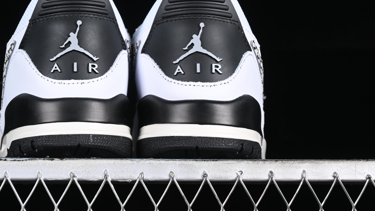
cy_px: 45
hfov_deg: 18.1
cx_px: 128
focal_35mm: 118
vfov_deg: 10.2
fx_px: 1173
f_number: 6.3
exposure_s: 1/60
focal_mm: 50
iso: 160
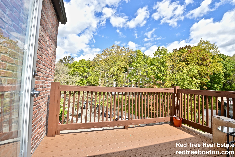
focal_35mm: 15
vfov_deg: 77.2
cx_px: 118
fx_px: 98
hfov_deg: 100.4
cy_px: 78
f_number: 8
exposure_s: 1/200
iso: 100
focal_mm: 10
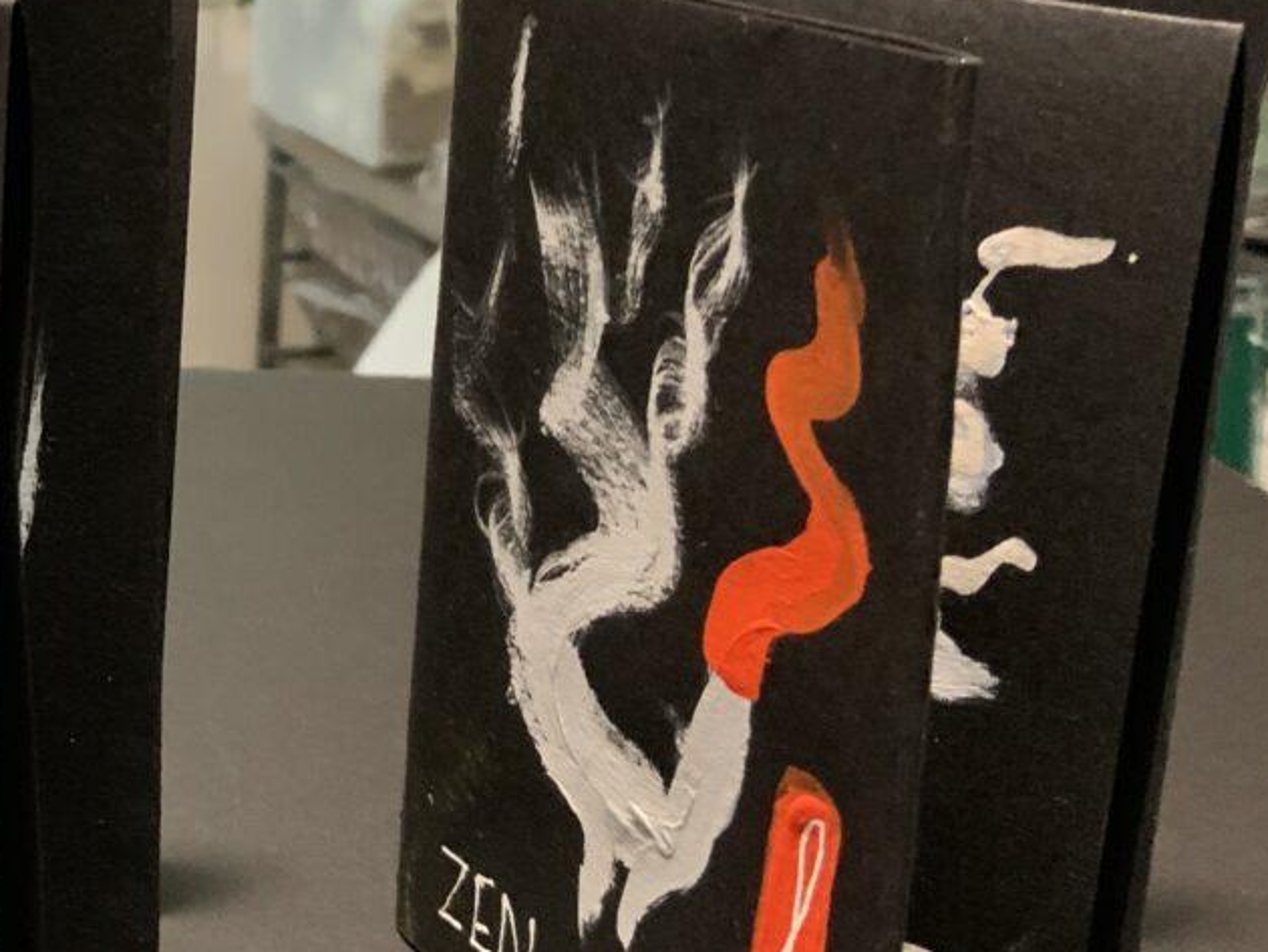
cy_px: 333
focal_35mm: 69
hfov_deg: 26.0
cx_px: -131
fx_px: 2528
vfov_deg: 21.3
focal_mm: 3
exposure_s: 1/40
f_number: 1.8
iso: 200
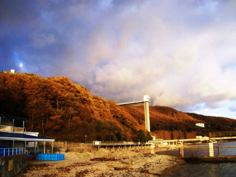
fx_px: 246
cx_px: 118
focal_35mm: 36
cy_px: 88
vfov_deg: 39.7
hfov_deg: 51.3
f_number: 4.5
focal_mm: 5.9
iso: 100
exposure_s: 1/206
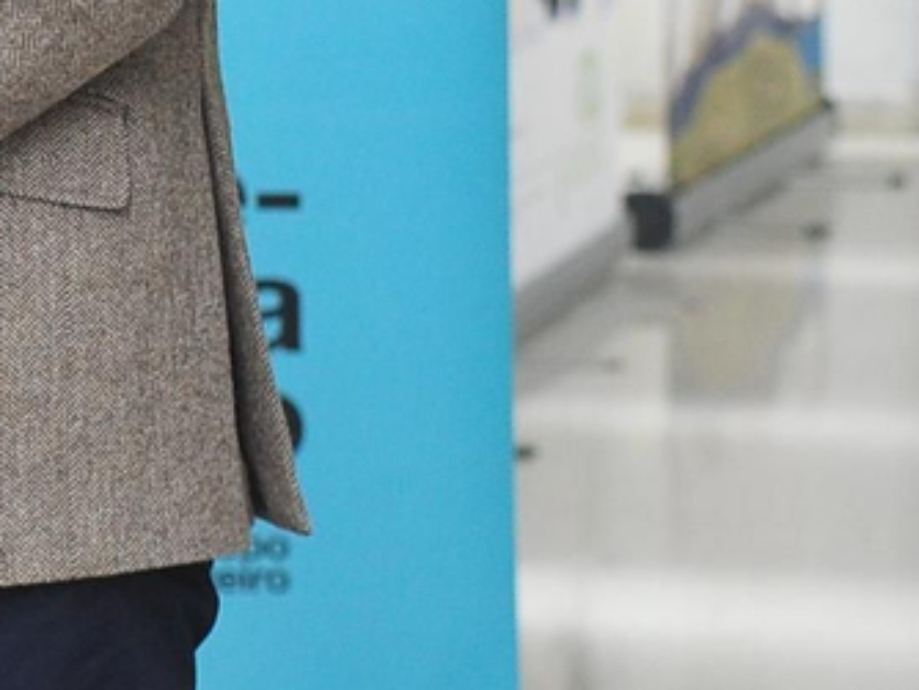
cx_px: -526
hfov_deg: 6.1
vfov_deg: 4.6
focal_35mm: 322
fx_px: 8555
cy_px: -408
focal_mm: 70
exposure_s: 1/160
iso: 1600
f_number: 4.5
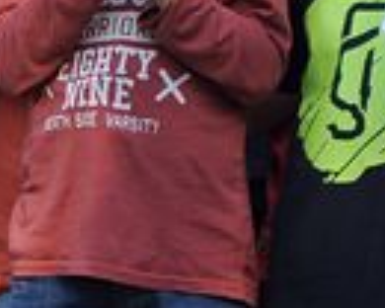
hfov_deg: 2.0
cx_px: -391
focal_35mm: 966
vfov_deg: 1.6
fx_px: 11008
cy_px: -1
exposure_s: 1/125
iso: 400
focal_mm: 105
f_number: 5.6
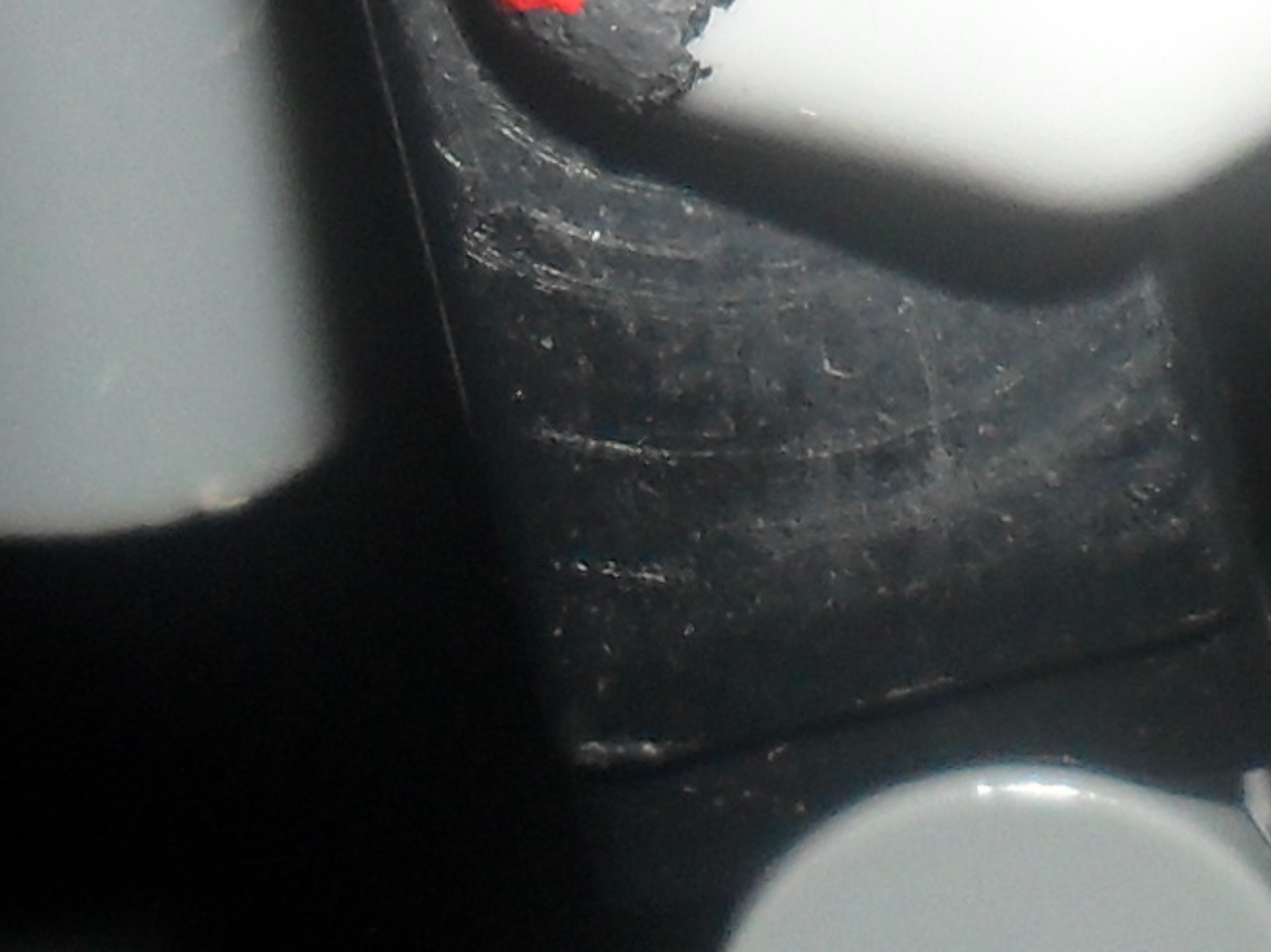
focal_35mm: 163
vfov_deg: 9.0
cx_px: 970
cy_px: -98
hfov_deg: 12.1
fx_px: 5984
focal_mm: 4.9
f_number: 8.9
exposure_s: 1/45
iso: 100
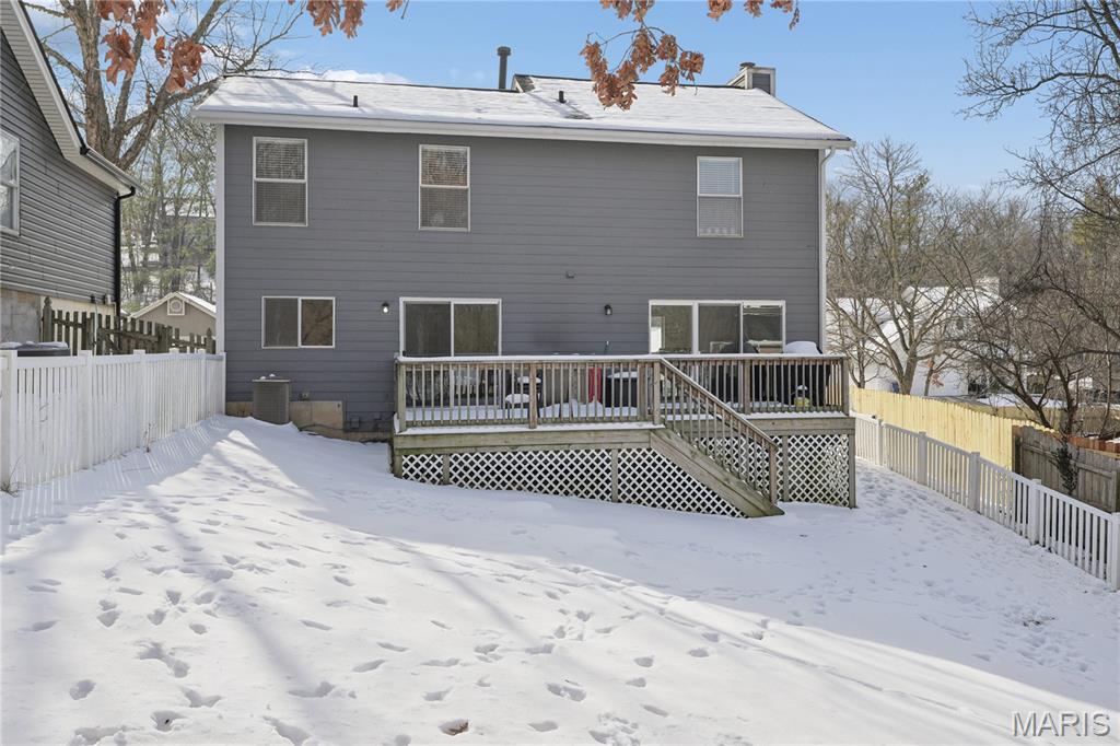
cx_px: 560
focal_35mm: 29
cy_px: 373
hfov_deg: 63.7
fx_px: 902
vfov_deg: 44.9
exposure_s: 1/1600
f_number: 8
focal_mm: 29
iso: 400
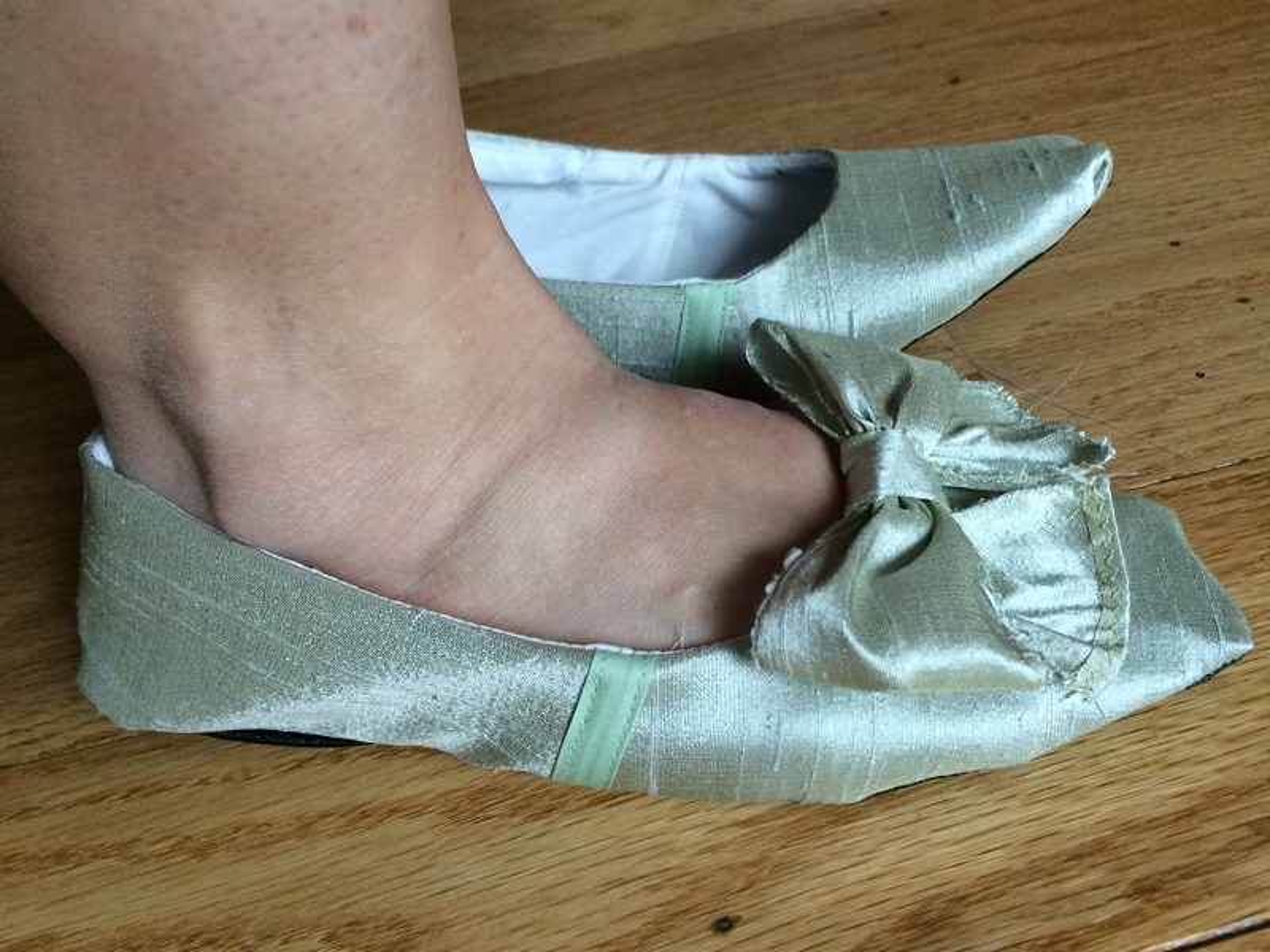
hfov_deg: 61.7
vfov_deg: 48.2
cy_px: 476
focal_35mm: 29
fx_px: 1064
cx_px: 635
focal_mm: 4.15
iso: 125
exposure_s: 1/30
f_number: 2.2
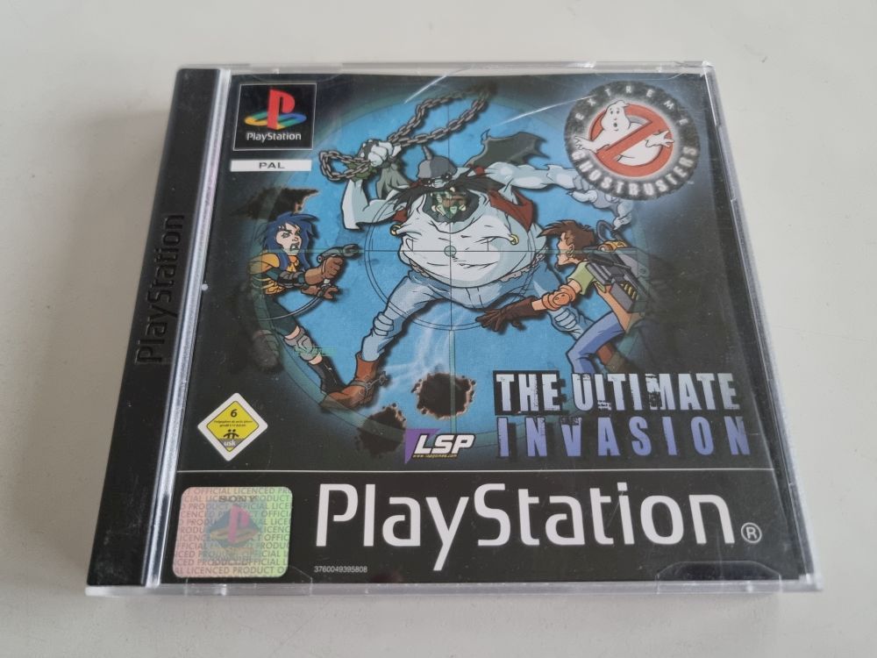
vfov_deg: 53.1
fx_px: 659
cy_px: 329
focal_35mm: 26
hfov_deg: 67.3
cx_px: 438
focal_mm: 5.4
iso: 640
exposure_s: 1/25
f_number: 1.8
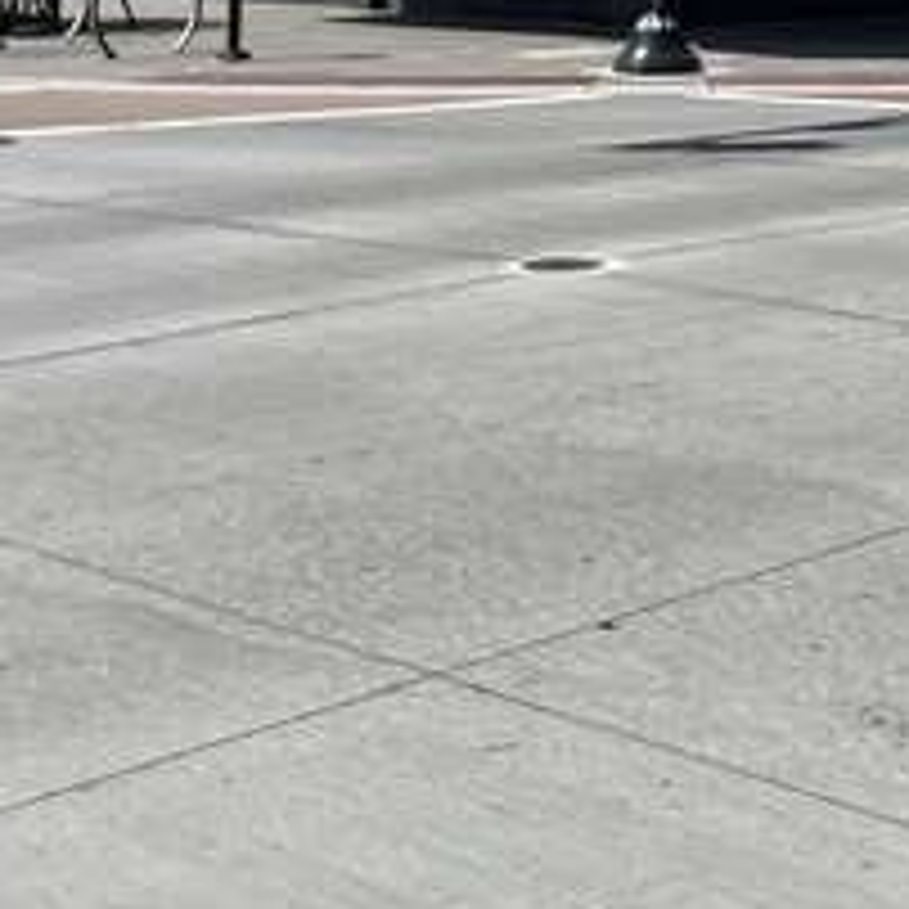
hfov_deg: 18.4
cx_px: 1008
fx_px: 2704
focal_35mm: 91
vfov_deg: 17.6
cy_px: -356
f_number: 1.6
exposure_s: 1/3861
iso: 32
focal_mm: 4.2
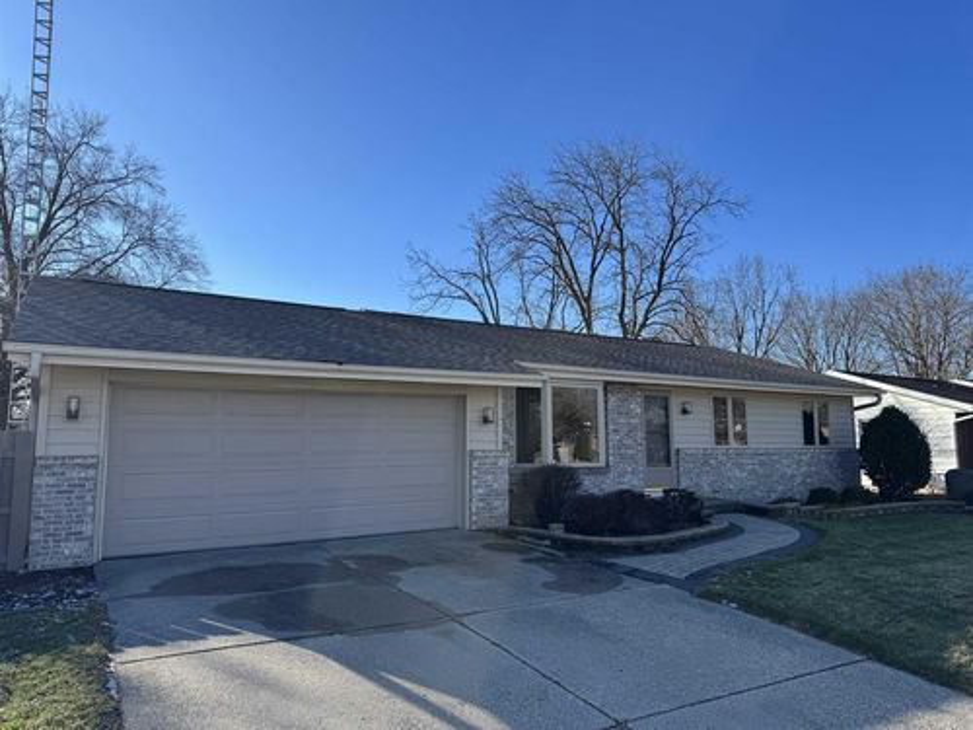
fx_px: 675
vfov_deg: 56.8
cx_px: 486
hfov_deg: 71.6
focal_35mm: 24
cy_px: 365
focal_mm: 6.76
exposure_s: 1/3096
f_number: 1.78
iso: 80
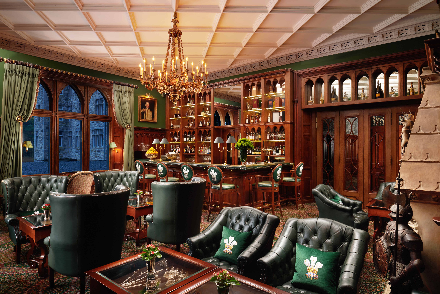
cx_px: 220
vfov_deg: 59.5
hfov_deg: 81.2
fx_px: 257
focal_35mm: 21
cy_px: 147
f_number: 16
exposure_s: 1/250
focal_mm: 21
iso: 500
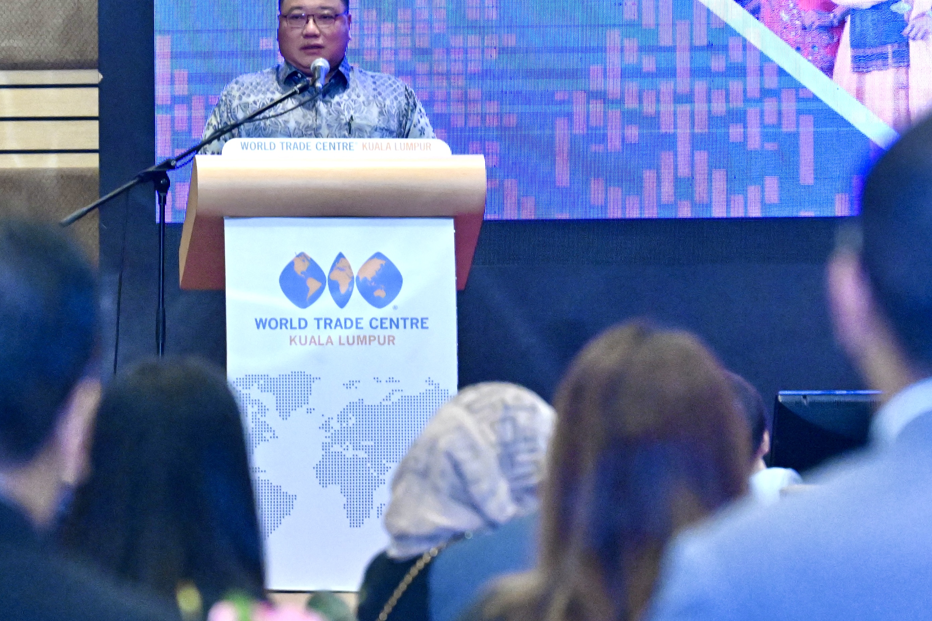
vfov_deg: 4.0
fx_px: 8879
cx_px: 562
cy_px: 191
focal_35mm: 343
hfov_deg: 6.0
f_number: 6.3
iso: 8000
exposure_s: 1/125
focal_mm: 200
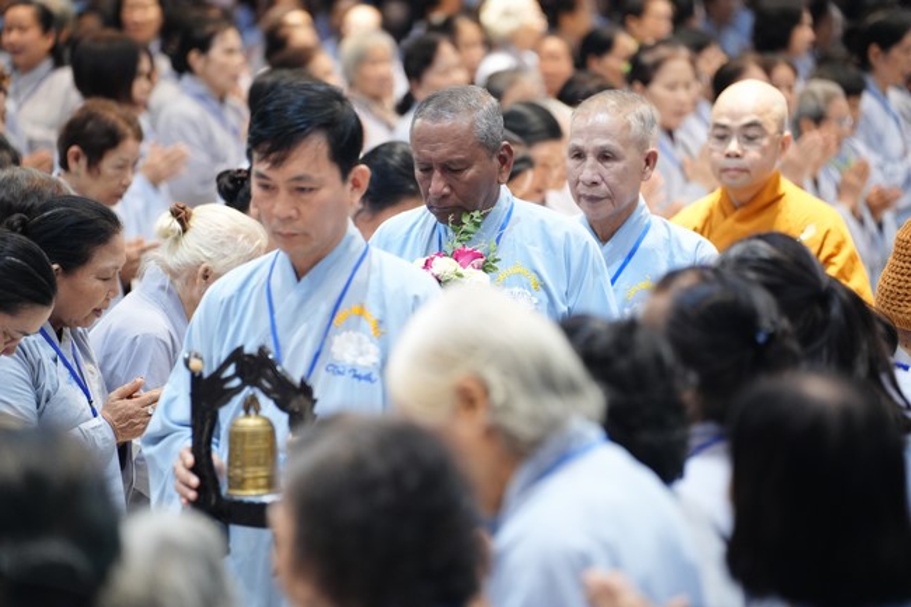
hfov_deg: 13.7
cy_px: 304
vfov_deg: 9.1
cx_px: 456
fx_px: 3795
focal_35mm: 150
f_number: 2.8
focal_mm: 150
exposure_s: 1/160
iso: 4000
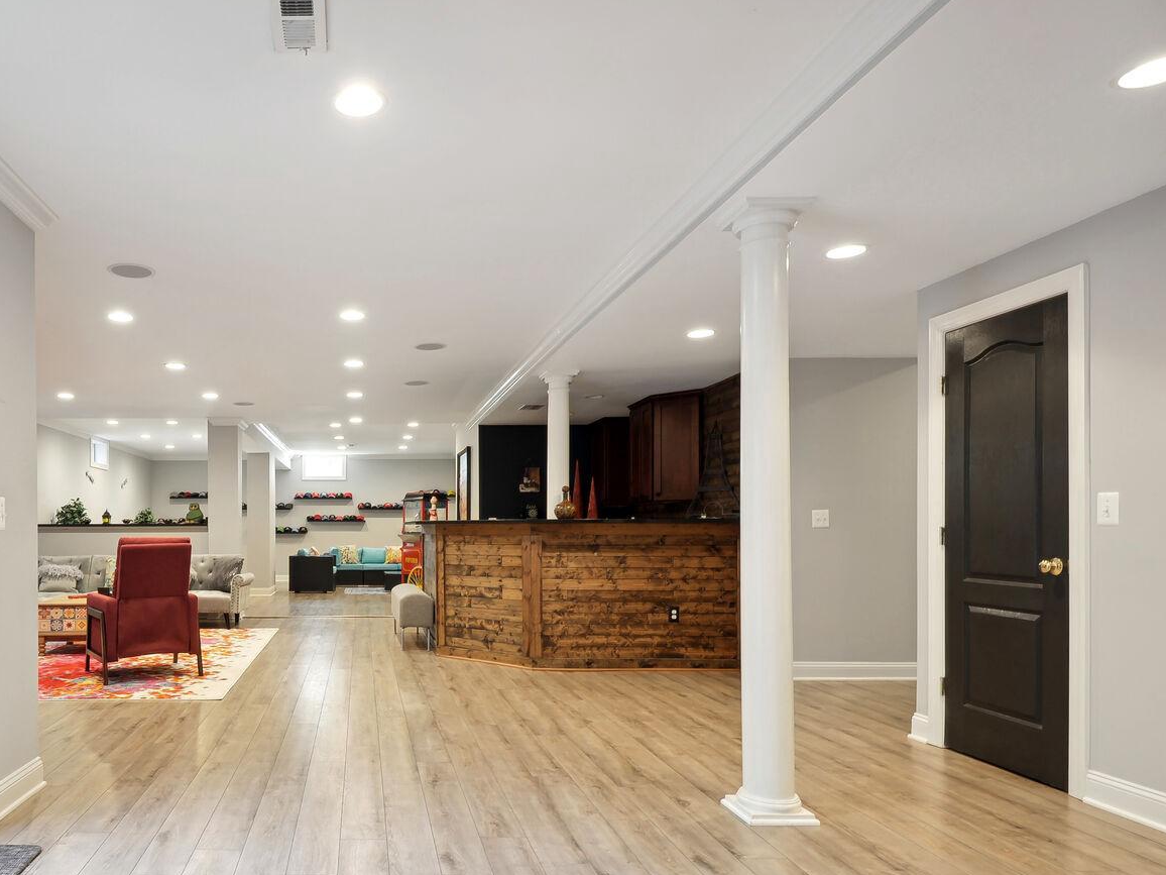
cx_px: 352
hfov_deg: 70.9
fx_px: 775
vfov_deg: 57.8
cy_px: 571
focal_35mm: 23
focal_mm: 16
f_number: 8
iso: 200
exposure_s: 1/2.5
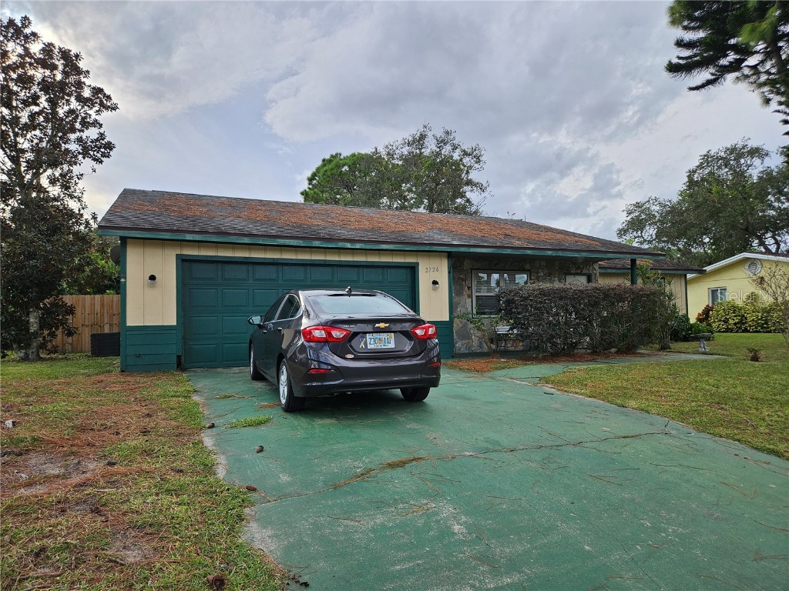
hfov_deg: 73.9
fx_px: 524
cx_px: 394
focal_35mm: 23
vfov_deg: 58.9
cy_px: 296
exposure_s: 1/648
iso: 25
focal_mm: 5.4
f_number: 1.8
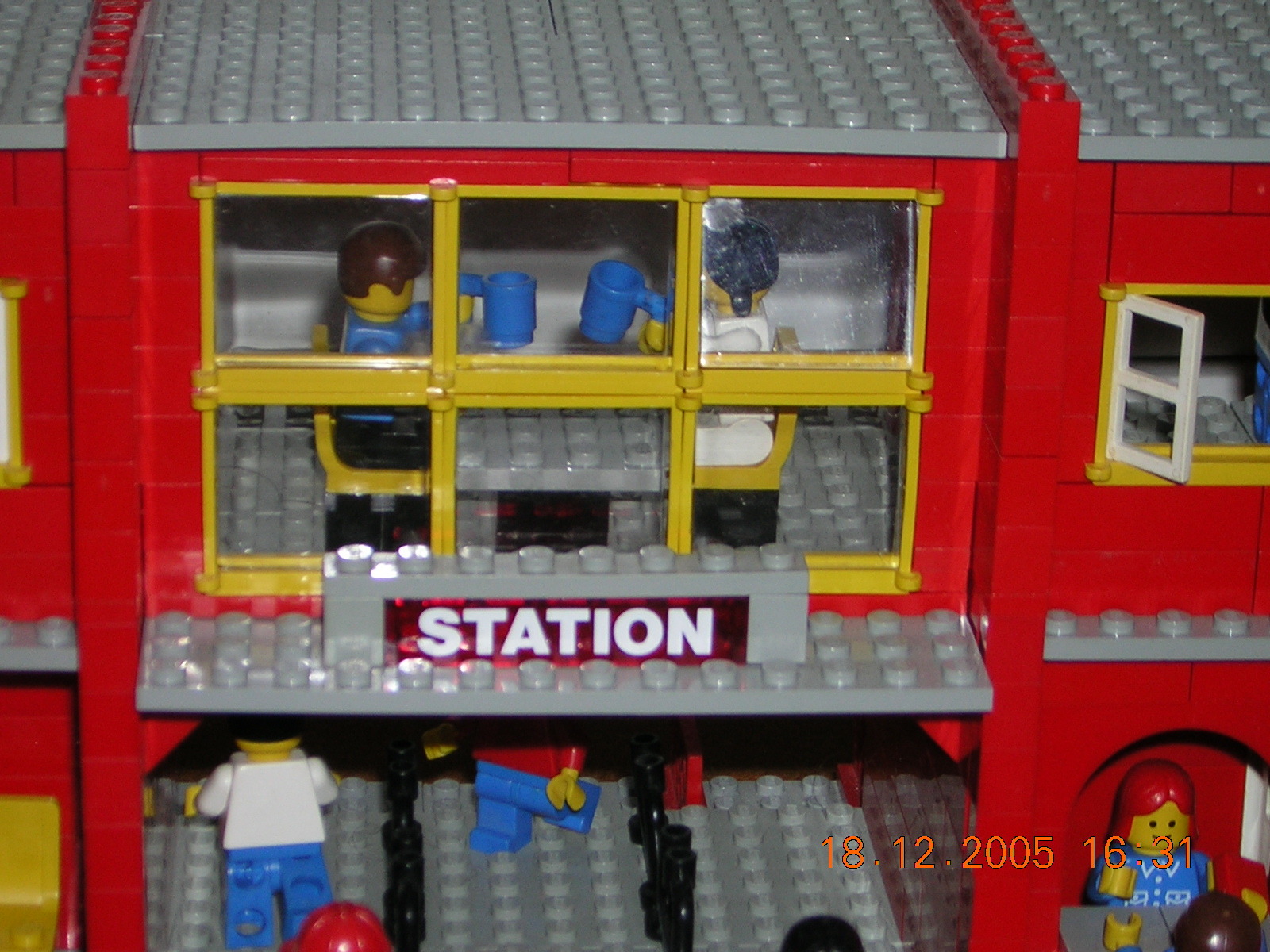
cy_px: 476
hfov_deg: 18.9
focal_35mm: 104
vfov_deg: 14.2
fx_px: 3816
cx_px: 635
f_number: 4.6
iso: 50
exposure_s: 1/60.1
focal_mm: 13.6
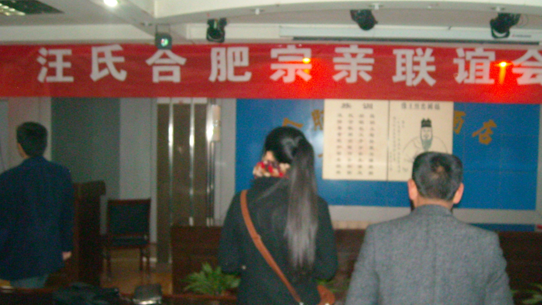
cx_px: 305
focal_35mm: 45
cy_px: 183
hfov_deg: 45.4
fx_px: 647
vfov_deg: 26.5
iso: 644
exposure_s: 1/60
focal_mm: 5.7
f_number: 2.8
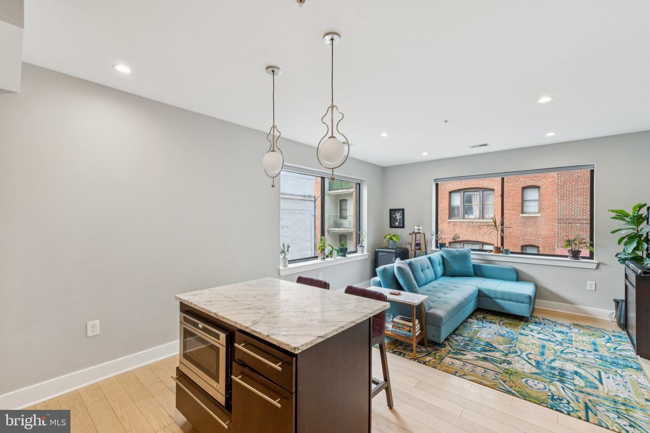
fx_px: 271
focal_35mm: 15
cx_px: 325
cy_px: 216
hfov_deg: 100.4
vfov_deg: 77.3
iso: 250
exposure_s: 1/10
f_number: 9
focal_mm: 10
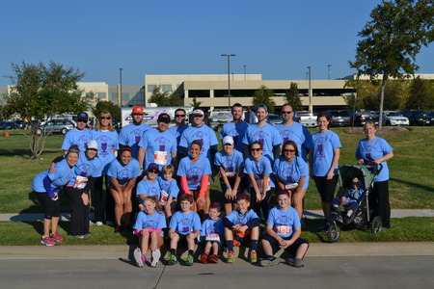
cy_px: 144
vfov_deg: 28.1
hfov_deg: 41.1
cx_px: 217
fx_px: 579
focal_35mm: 48
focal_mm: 32
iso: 100
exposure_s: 1/320
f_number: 9
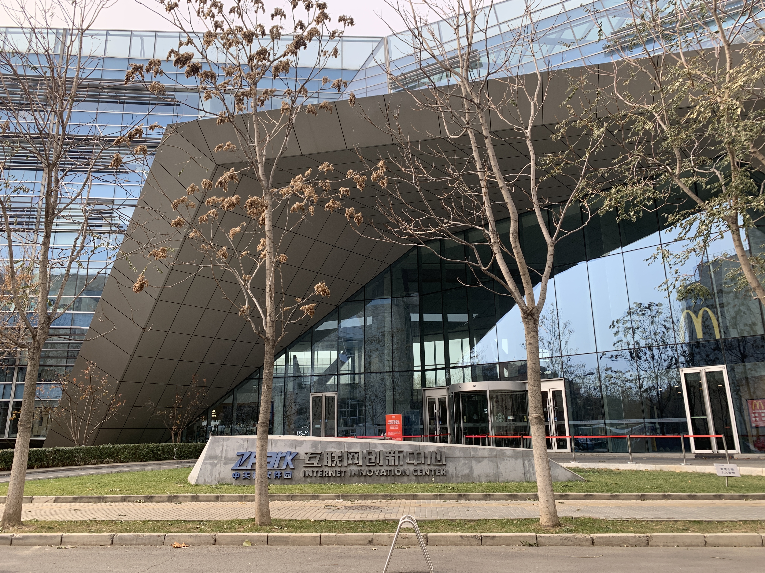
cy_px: 286
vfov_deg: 53.1
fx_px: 575
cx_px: 382
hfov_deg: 67.3
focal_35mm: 26
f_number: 1.8
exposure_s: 1/442
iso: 25
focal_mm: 4.25
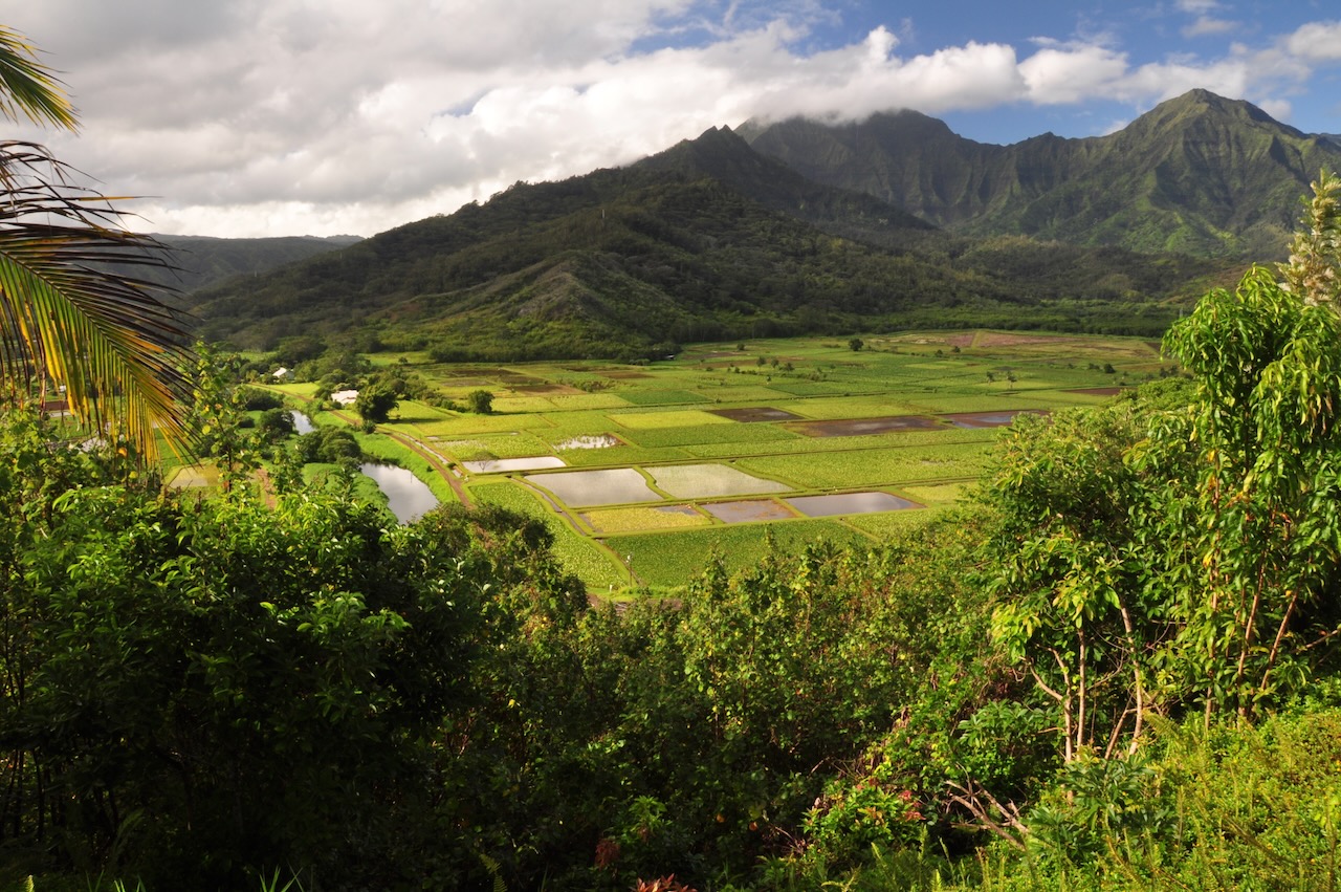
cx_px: 670
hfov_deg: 67.4
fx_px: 1005
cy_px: 446
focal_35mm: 27
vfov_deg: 47.8
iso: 200
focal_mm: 18
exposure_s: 1/10
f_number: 22
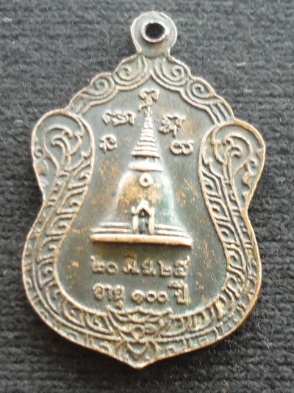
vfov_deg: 55.4
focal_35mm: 33
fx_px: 374
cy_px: 196
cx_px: 147
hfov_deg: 42.9
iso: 160
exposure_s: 1/30
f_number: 2.8
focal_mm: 5.5
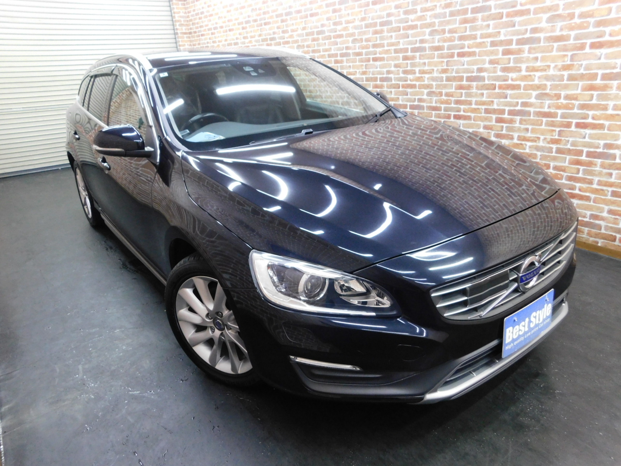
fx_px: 413
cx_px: 310
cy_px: 233
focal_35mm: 23
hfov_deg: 73.9
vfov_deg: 58.9
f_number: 3
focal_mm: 4
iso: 400
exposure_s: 1/20
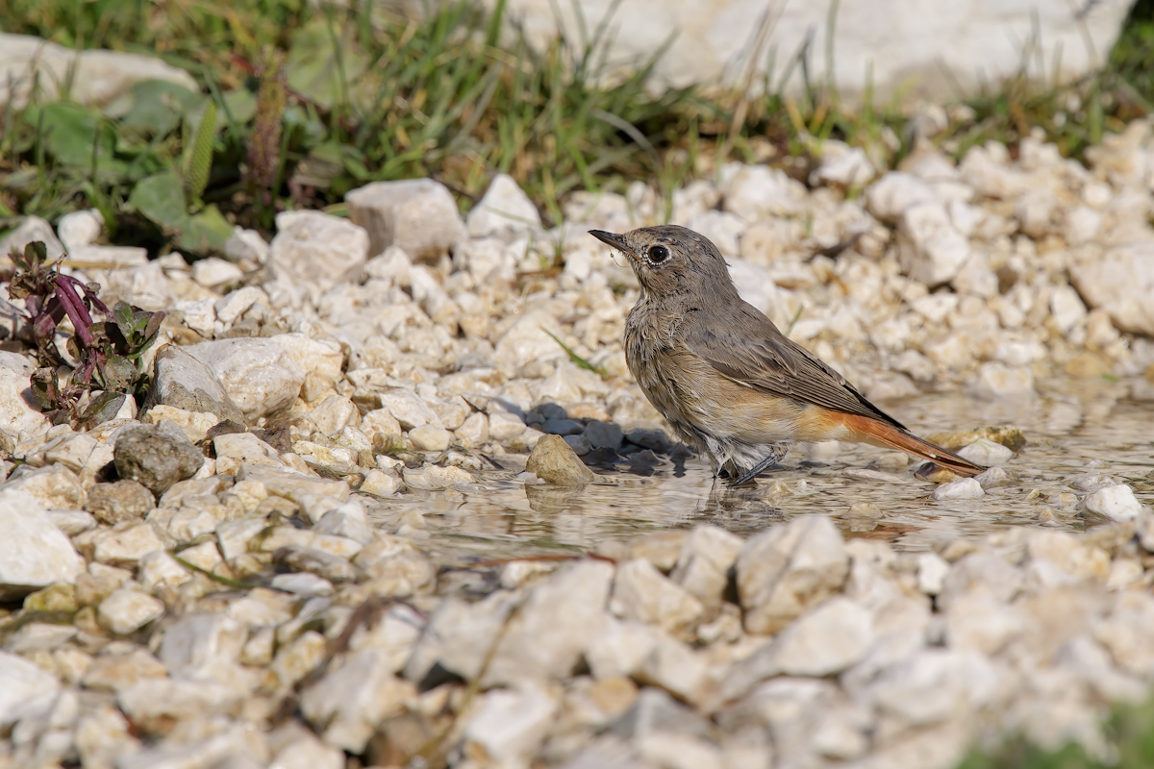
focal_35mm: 630
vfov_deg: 2.2
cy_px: 384
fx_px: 20193
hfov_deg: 3.3
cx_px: 577
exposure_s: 1/2000
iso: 500
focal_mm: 420
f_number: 8
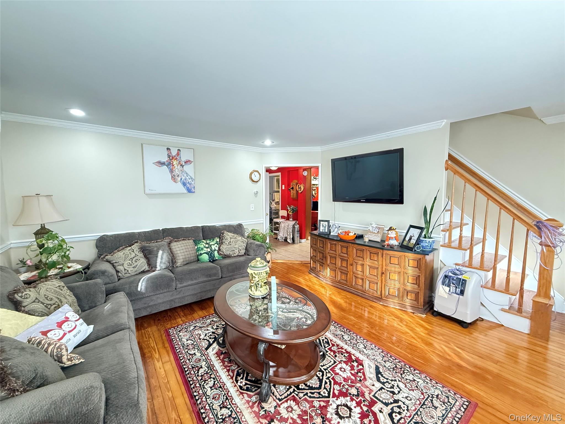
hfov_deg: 102.1
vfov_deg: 85.7
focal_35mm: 14
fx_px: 229
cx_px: 282
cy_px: 212
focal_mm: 2.22
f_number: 2.2
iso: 640
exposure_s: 1/60
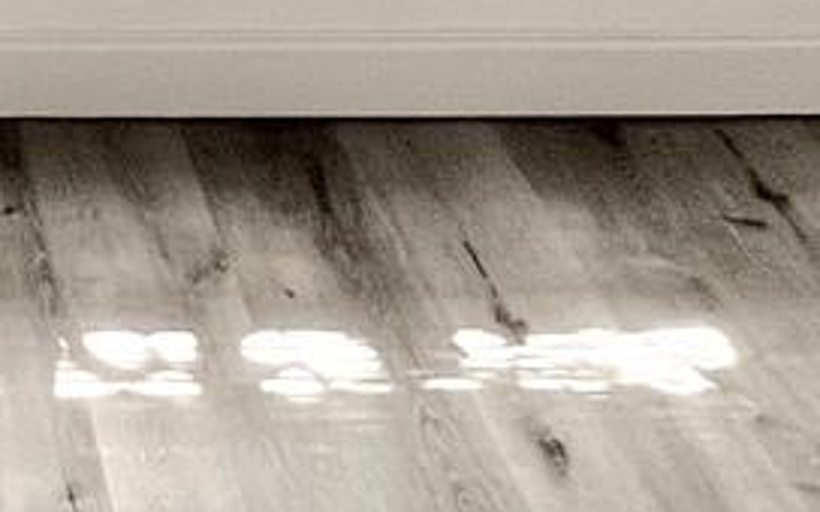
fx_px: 1810
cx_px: -217
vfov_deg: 15.0
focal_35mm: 81
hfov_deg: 23.0
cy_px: -256
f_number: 1.8
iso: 125
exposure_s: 1/120
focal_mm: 1.57
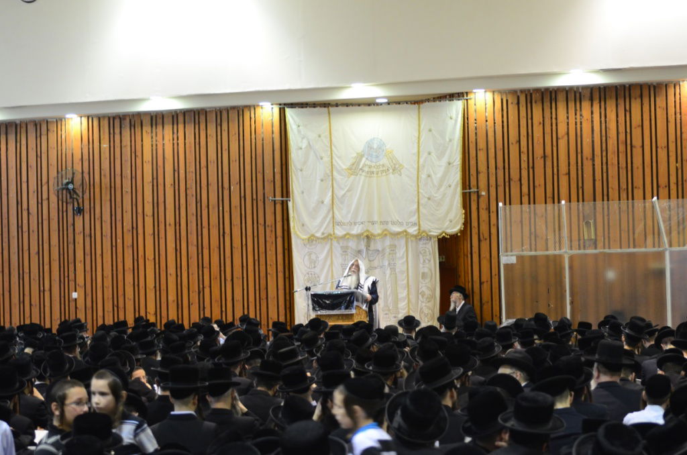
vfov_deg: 13.0
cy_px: 228
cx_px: 344
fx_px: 1999
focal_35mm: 105
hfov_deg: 19.5
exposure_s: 1/30
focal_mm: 70
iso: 1600
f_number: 5
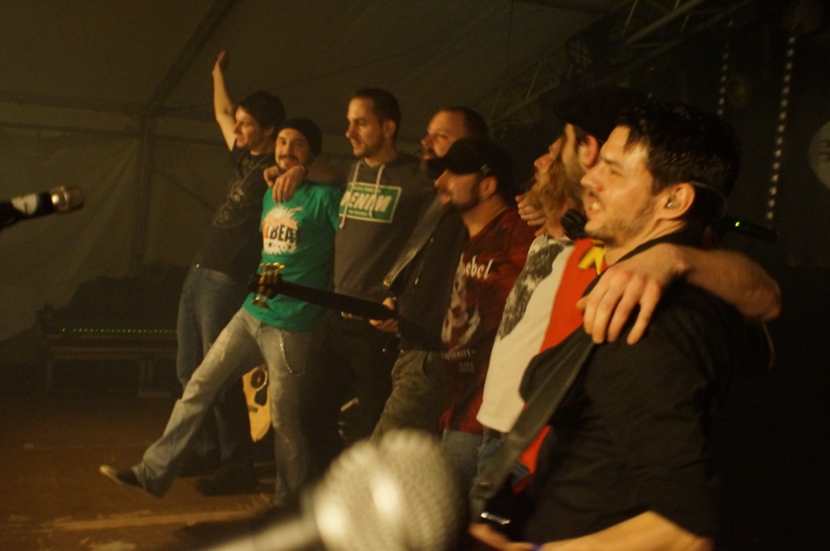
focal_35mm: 42
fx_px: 967
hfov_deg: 46.5
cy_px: 276
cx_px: 415
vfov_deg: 31.8
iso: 3200
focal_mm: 28
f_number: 3.5
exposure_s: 1/30
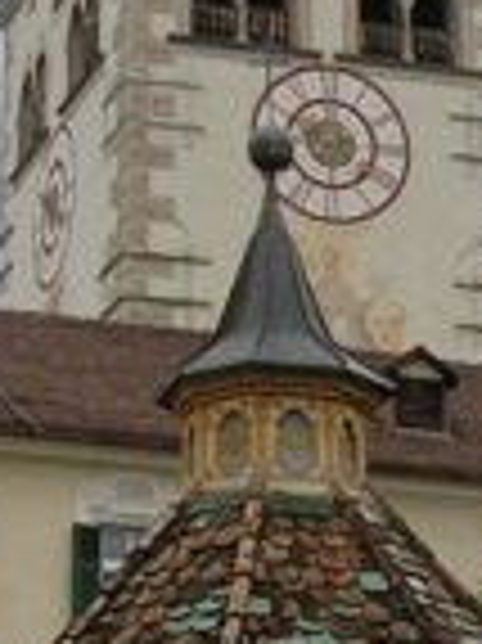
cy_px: 486
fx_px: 2919
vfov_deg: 12.6
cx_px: 403
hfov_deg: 9.4
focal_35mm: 157
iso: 50
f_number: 2.8
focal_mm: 5.8
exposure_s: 1/256
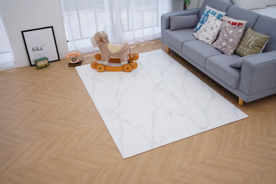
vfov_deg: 37.9
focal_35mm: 35
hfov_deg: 54.4
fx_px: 268
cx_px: 138
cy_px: 92
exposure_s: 1/60
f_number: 7.1
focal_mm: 35
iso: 400
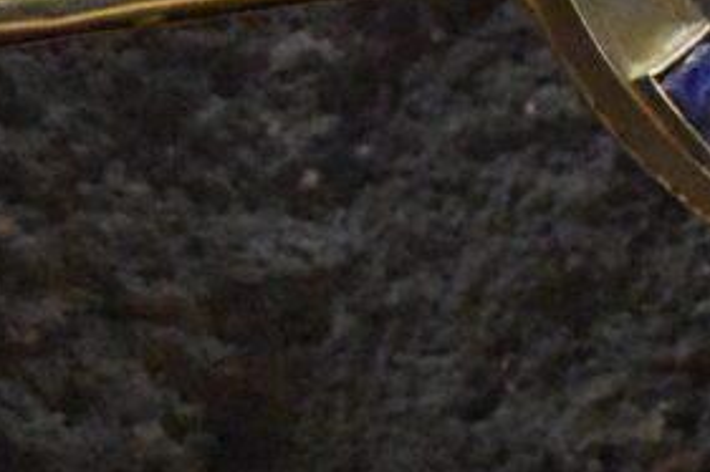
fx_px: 8633
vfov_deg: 3.1
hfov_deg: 4.7
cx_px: 955
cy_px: -194
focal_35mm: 438
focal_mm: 120
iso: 25600
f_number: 9
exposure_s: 1/500
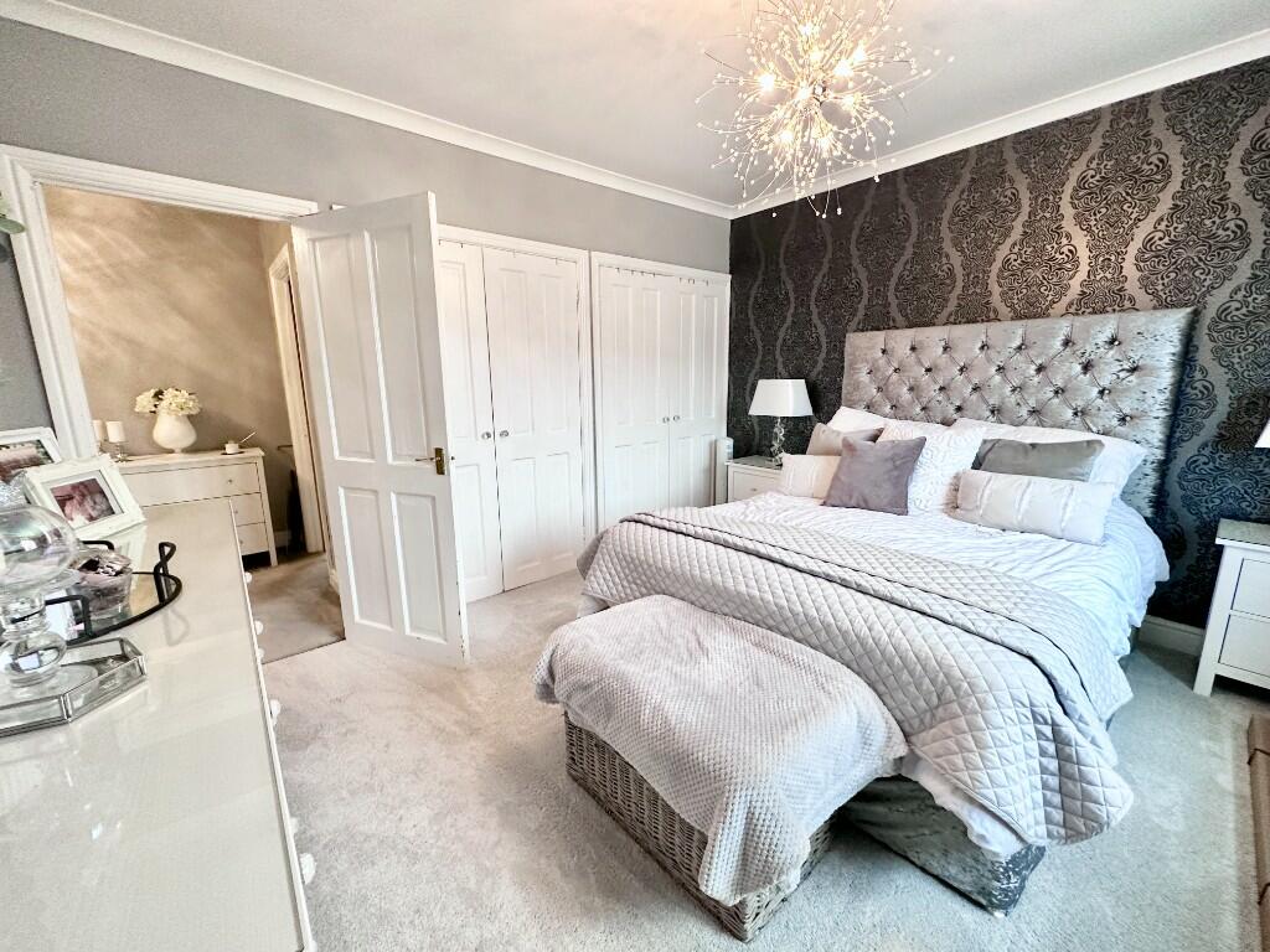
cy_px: 476
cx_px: 635
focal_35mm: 14
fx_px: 514
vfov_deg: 85.7
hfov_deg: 102.1
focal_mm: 2.22
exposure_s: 1/50
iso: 250
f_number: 2.2
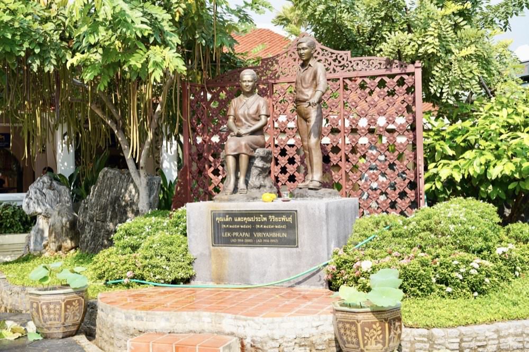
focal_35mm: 50
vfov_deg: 27.2
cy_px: 176
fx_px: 727
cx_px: 264
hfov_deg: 40.0
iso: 100
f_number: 5.6
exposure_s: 1/200
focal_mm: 49.5
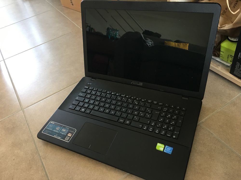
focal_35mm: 29
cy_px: 90
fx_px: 202
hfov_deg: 61.7
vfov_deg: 48.2
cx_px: 120
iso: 80
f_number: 2.2
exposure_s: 1/17
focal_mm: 4.15
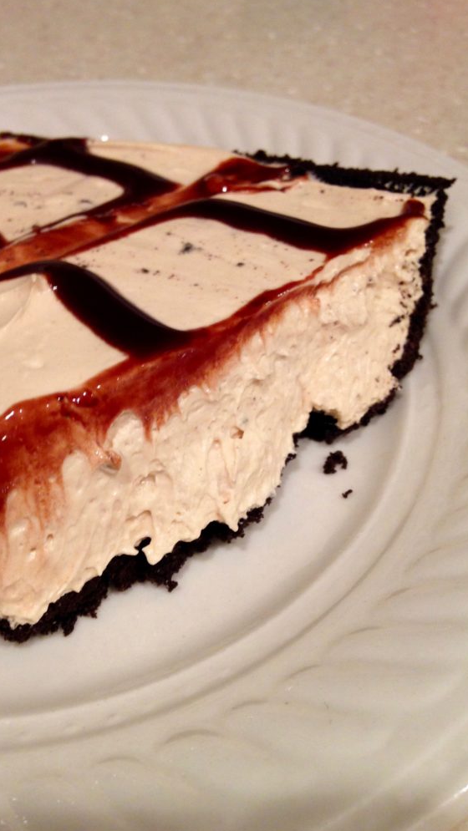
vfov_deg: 54.0
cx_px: 170
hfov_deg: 31.8
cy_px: 406
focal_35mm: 37
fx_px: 816
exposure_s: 1/20
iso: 125
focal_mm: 4.12
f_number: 2.4
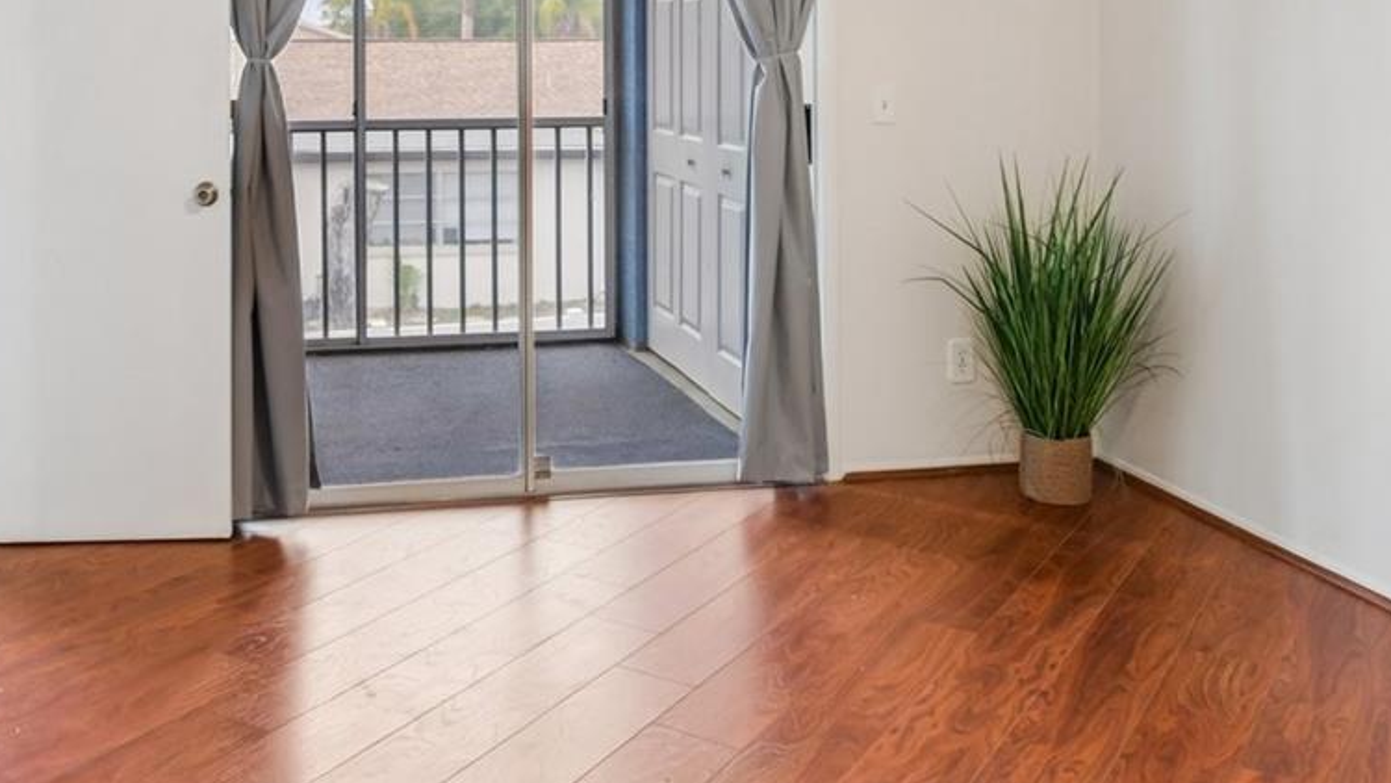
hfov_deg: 52.1
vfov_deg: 29.6
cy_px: 50
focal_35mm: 38
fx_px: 1402
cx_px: 510
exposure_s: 1/13
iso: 400
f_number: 8
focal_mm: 17
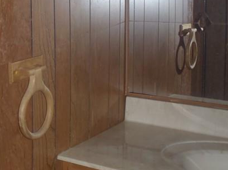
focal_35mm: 70
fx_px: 461
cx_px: -31
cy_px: 29
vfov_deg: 20.7
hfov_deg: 25.5
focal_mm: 5
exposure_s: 1/30
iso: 160
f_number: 3.9
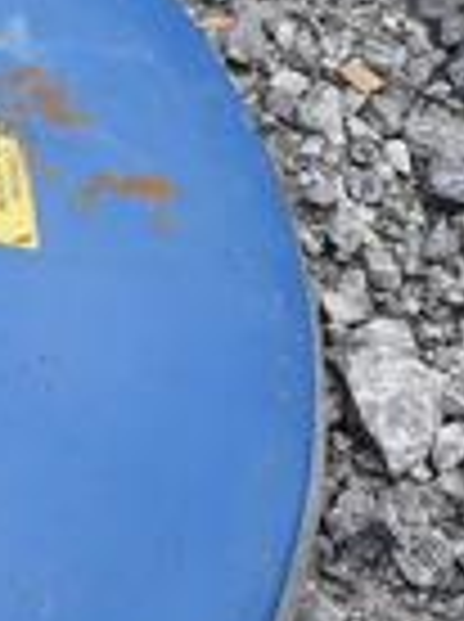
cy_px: 374
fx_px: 2062
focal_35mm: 115
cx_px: -599
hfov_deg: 11.1
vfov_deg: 17.1
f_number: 6.3
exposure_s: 1/200
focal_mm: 18
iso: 200
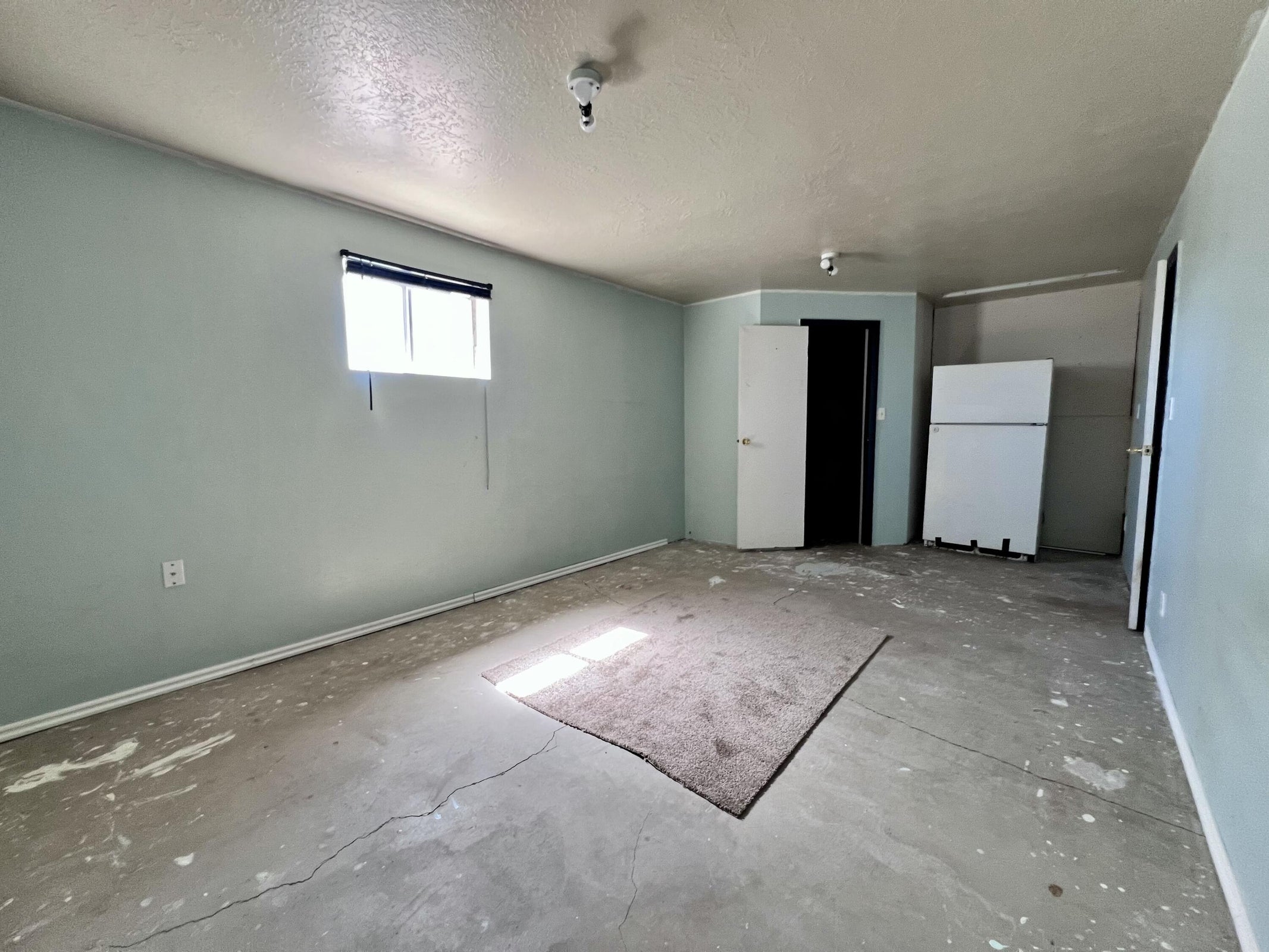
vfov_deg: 89.9
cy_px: 476
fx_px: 477
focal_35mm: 13
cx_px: 634
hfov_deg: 106.2
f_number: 1.8
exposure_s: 1/87
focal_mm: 1.57
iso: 250
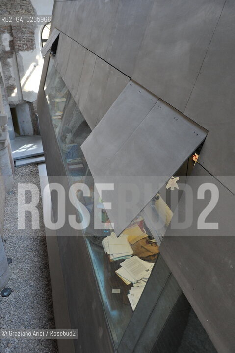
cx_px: 118
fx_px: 314
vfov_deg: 58.8
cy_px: 176
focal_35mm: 32
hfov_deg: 41.1
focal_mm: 32
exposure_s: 1/100
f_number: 6.3
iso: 1600
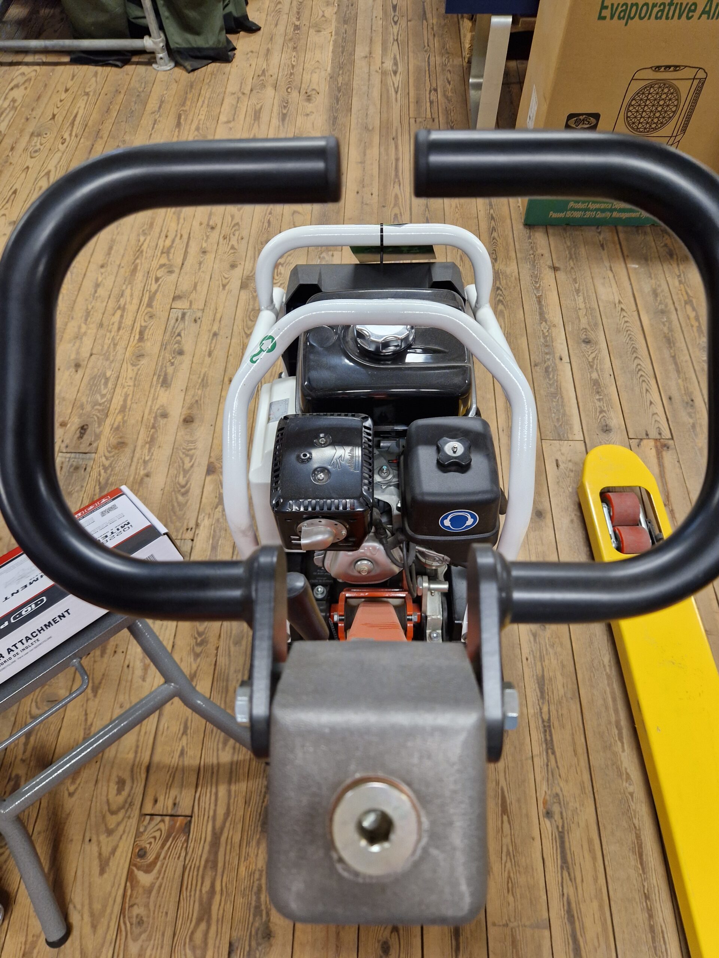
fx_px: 637
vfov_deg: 73.9
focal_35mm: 23
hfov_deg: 58.9
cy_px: 479
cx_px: 360
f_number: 1.8
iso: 250
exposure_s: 1/100
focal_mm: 5.4
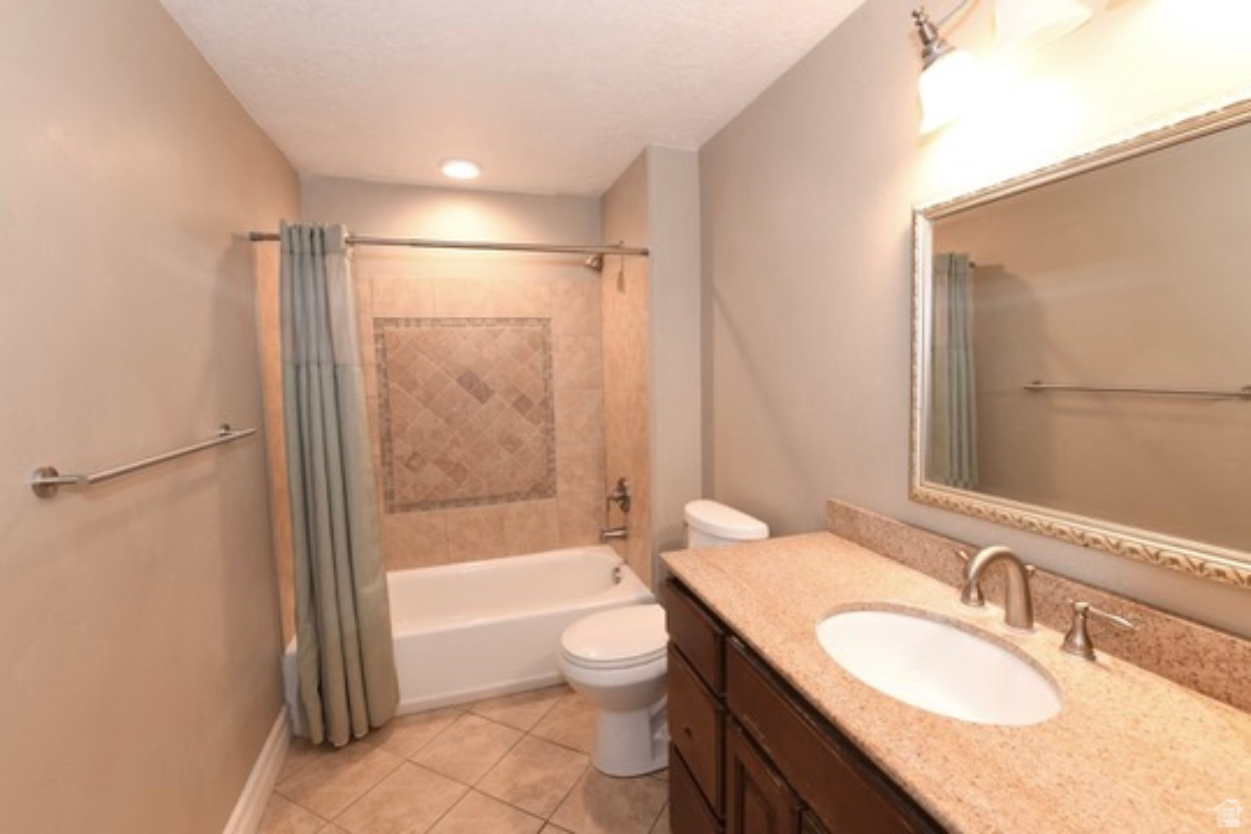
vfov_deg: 77.3
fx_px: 521
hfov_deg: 100.4
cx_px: 626
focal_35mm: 15
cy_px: 417
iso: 200
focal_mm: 15
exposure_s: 1/3
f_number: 8
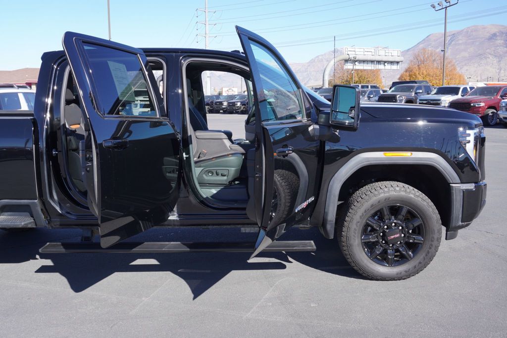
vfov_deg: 41.8
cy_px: 169
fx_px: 444
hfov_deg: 59.5
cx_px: 254
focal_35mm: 32
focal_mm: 21
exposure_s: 1/160
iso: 100
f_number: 6.3
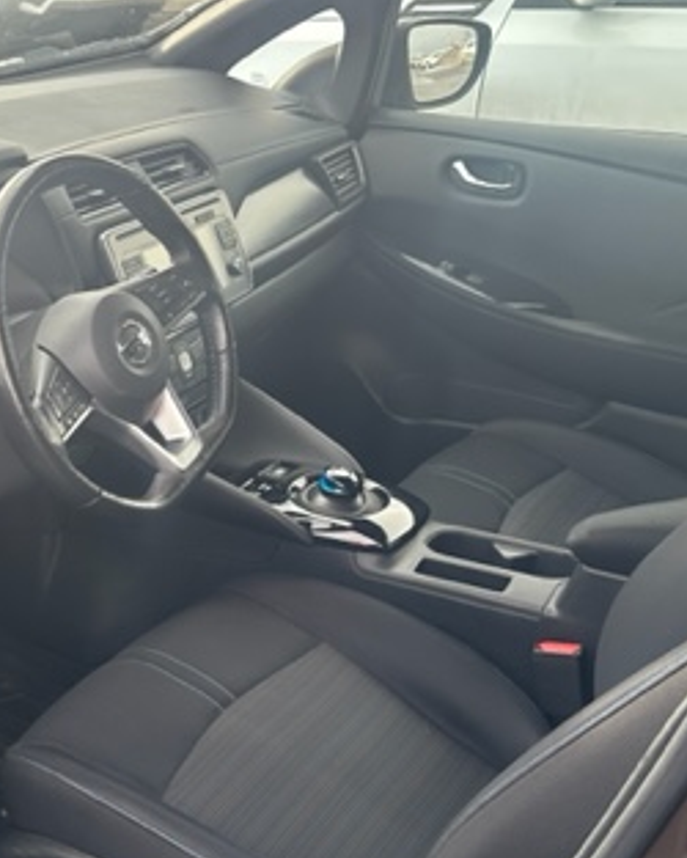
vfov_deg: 38.5
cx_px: 74
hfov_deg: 30.2
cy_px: 539
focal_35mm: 48
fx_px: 1219
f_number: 1.78
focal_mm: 6.86
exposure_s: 1/292
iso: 80
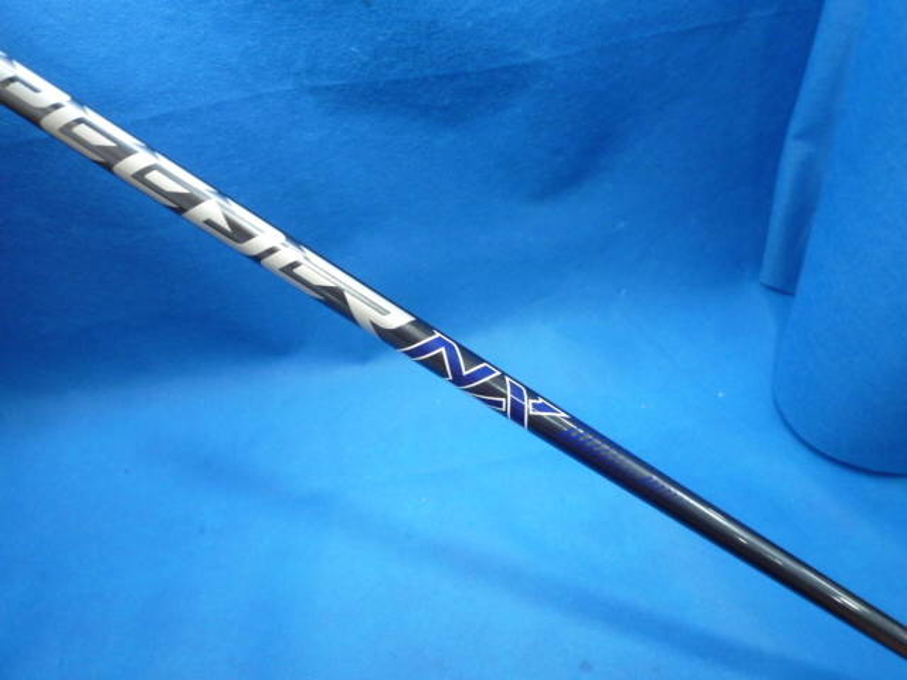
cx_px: 454
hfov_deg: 69.4
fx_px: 655
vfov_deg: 54.9
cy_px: 340
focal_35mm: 25
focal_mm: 4.5
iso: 250
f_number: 2.8
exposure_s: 1/30
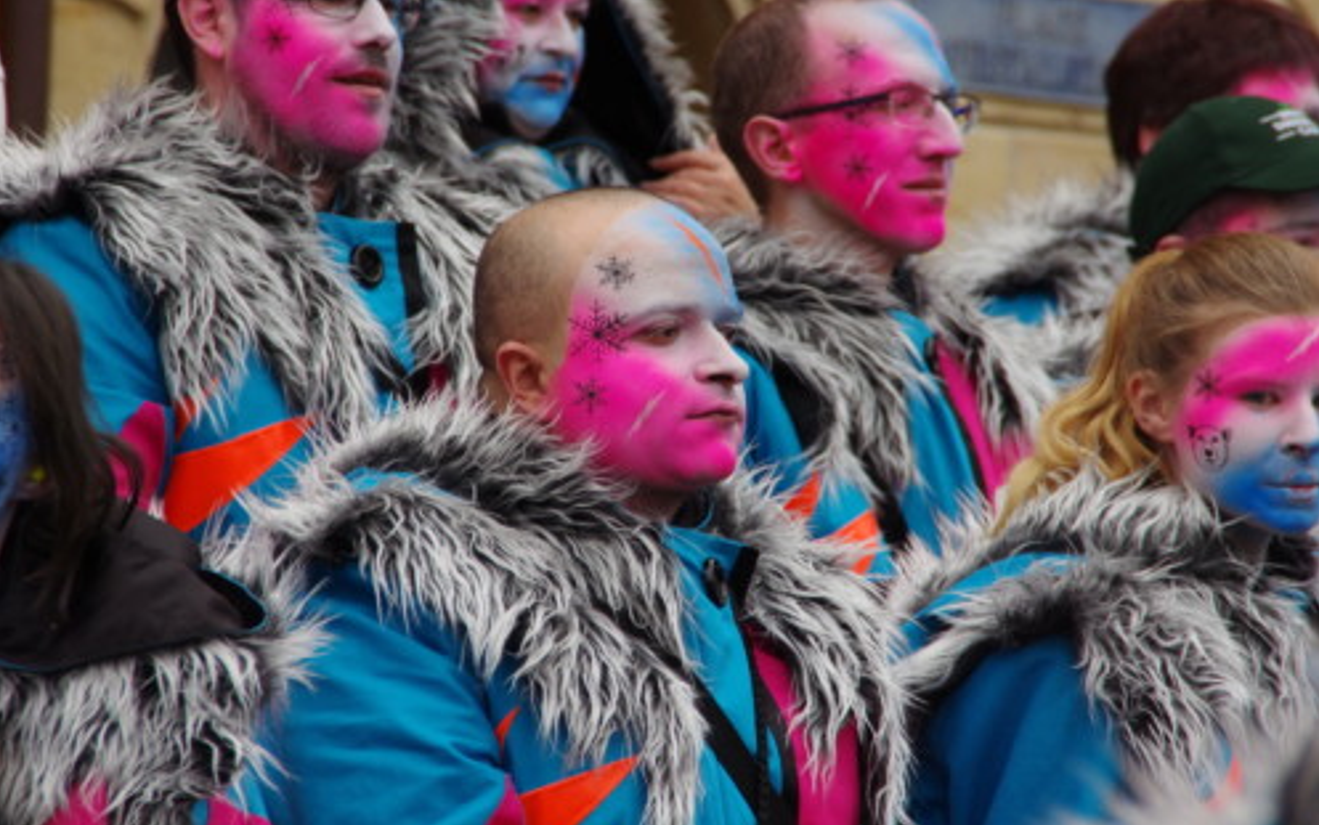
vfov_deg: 4.3
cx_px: 658
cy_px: 394
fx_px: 11039
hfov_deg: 6.8
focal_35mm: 307
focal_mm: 200
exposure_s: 1/250
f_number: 10
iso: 1600
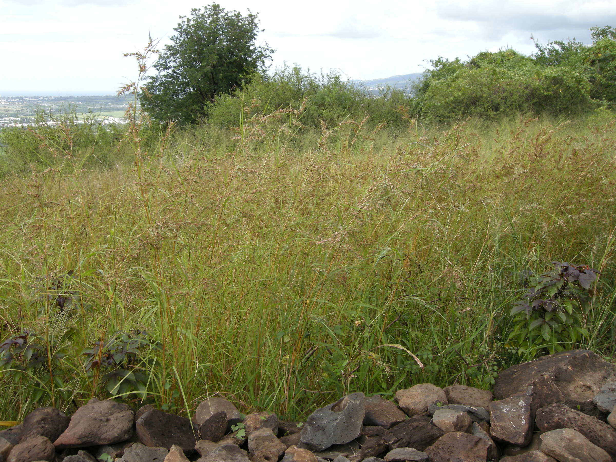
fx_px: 623
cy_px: 231
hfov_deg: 52.6
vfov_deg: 40.7
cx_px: 308
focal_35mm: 35
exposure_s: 1/133
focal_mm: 7.5
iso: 64
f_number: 4.8
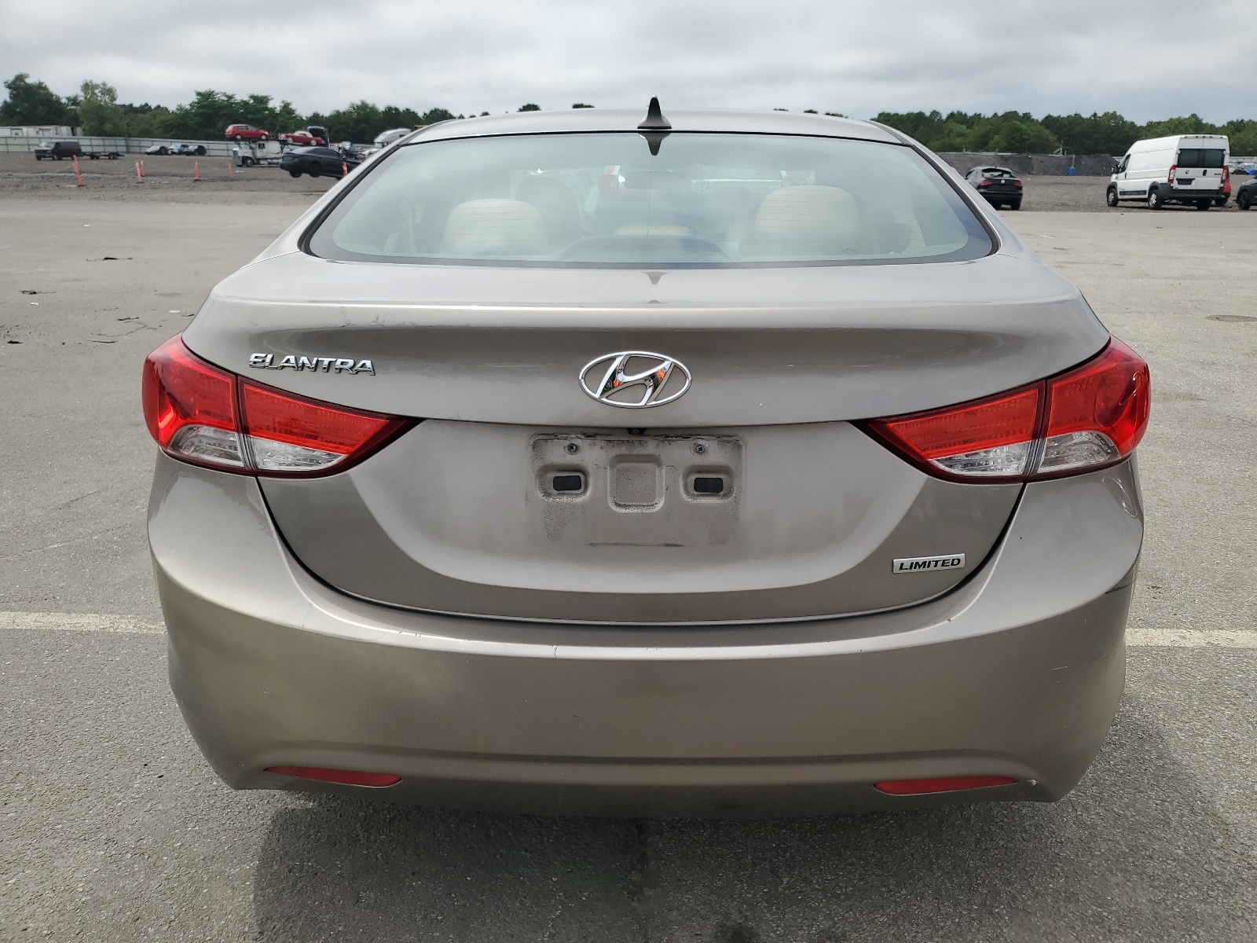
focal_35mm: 26
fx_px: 944
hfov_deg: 67.3
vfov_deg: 53.1
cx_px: 628
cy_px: 472
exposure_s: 1/5000
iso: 50
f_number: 1.5
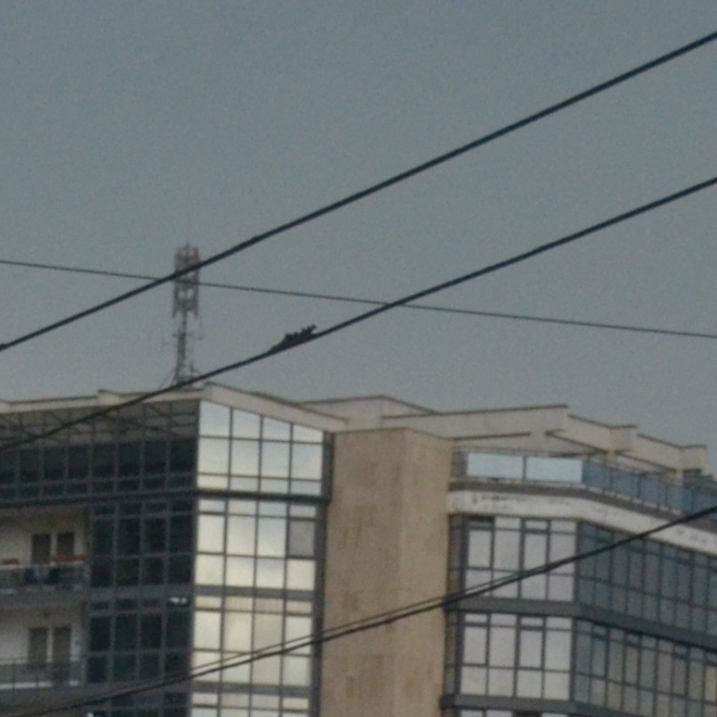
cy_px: 1396
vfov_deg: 5.6
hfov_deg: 5.7
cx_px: -13
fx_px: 7218
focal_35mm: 308
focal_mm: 38
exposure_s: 1/250
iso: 1600
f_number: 4.2
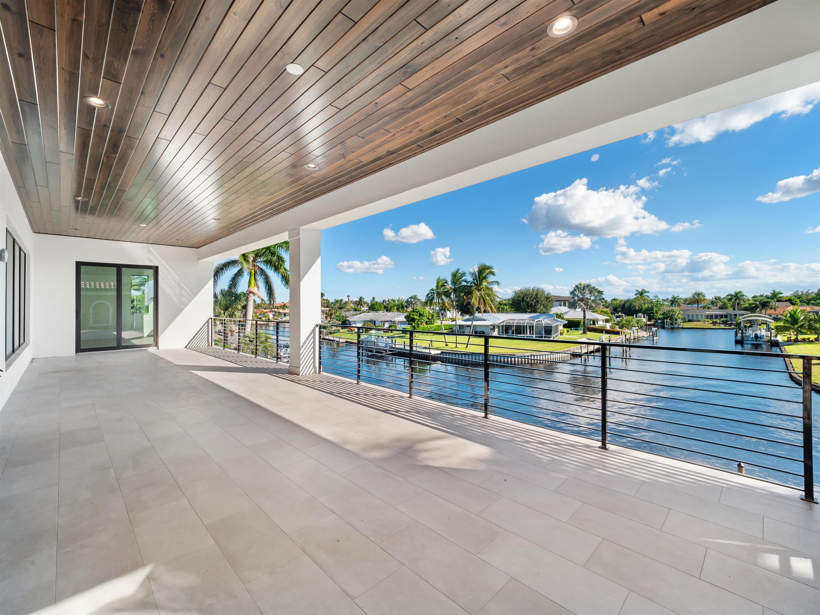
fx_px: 332
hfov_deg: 102.1
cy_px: 308
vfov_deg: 85.7
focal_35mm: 14
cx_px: 410
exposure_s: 1/160
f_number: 7.1
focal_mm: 7
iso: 200
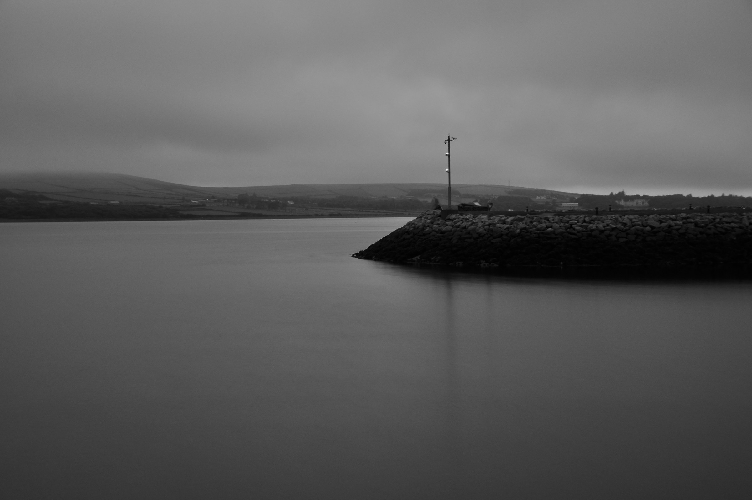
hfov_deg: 36.9
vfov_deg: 25.0
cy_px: 250
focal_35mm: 54
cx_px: 376
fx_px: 1127
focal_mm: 36
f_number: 8
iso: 200
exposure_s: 20
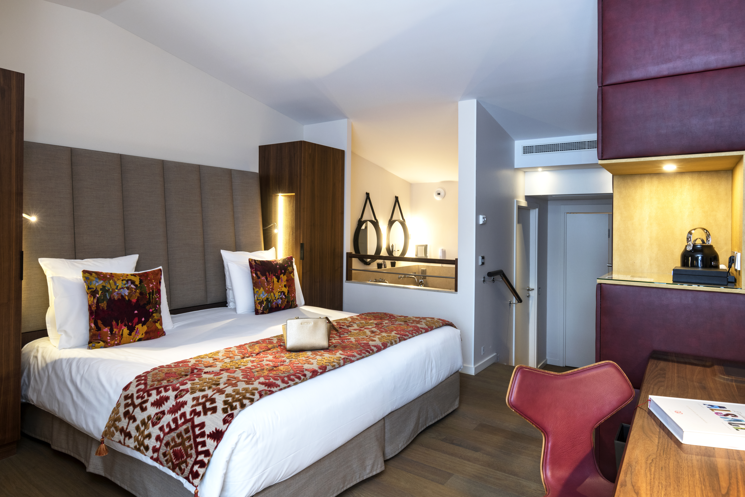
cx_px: 372
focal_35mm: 22
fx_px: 455
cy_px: 248
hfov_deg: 78.6
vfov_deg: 57.2
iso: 250
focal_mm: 22
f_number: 13
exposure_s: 1/1.67
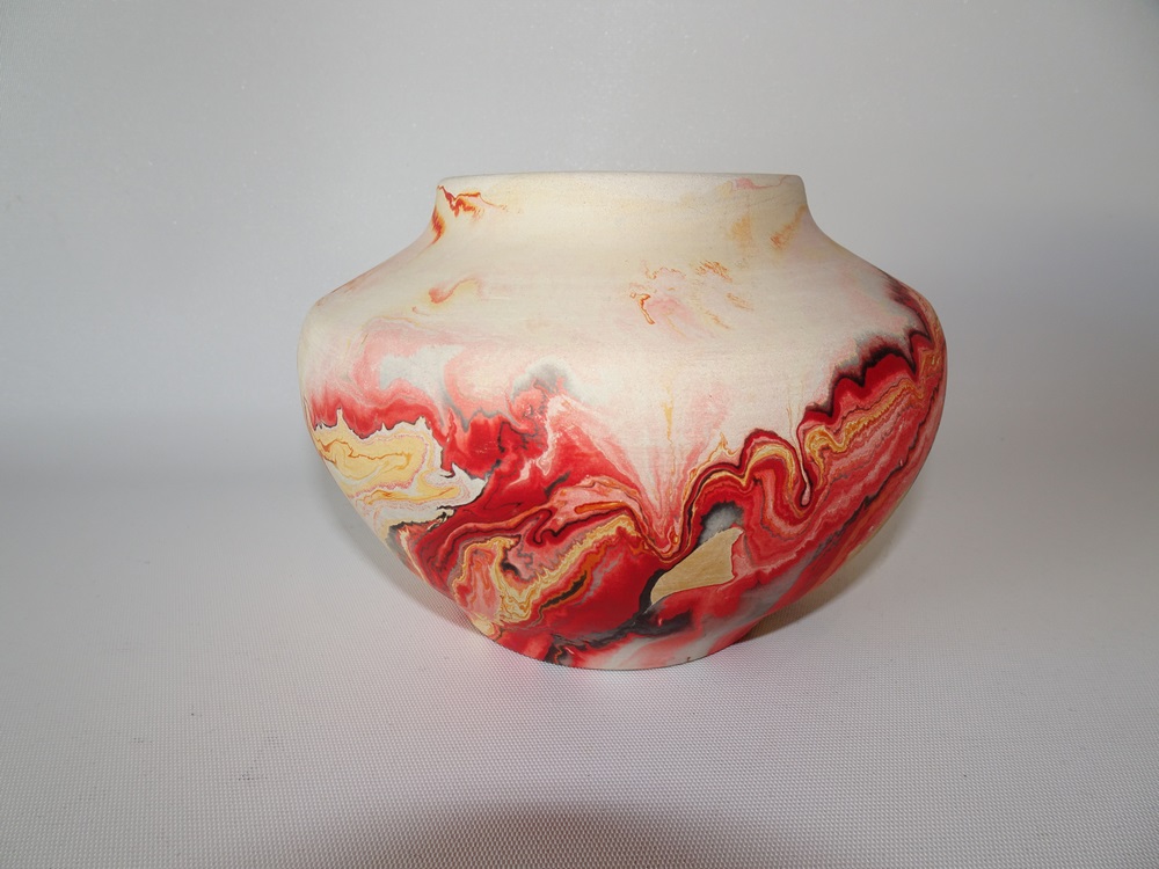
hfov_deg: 71.6
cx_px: 580
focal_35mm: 24
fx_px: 804
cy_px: 434
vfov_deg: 56.8
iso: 80
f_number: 3.5
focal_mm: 4.1
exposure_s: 1/40
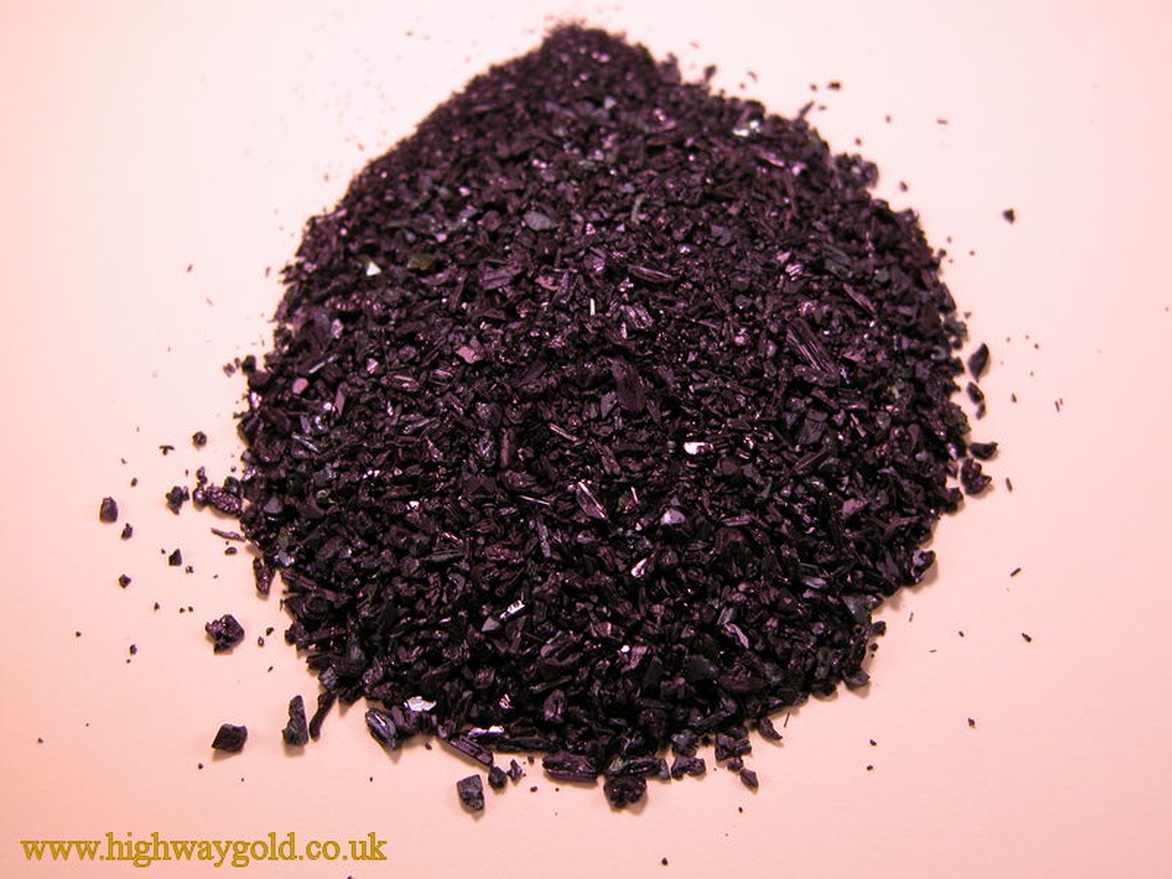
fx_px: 2235
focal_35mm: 66
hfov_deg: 29.4
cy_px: 440
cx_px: 586
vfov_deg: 22.3
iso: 100
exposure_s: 1/151
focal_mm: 16.8
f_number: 4.1
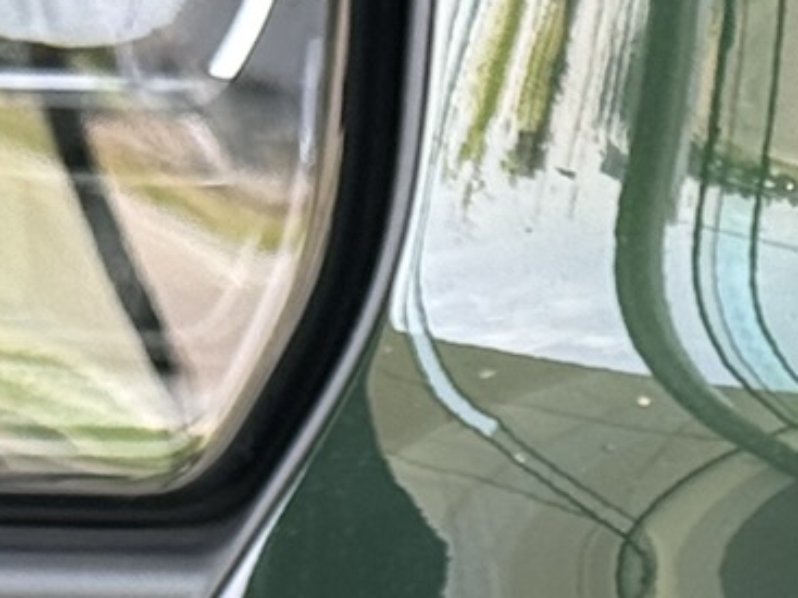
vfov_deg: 5.3
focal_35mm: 268
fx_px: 6176
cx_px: 950
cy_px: 1642
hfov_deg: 7.3
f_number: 1.78
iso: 80
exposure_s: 1/193
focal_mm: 6.76
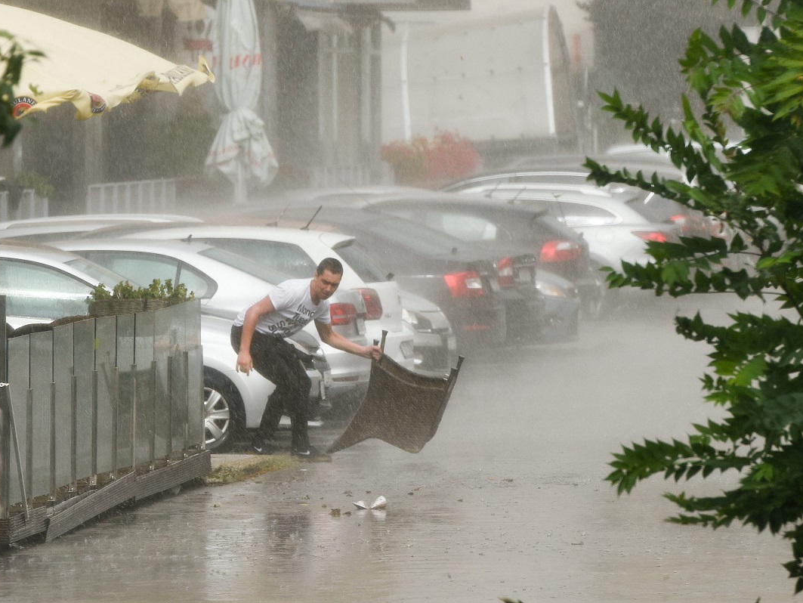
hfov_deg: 9.1
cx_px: 406
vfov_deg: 6.9
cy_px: 302
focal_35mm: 217
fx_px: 5036
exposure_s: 1/250
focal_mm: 200
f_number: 6.3
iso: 200
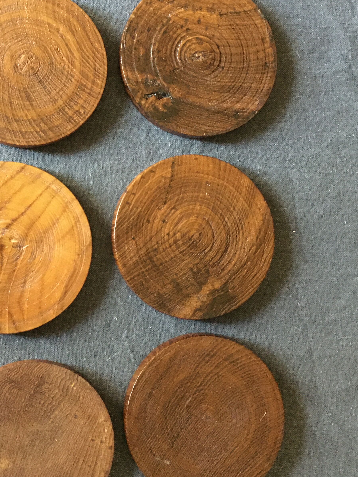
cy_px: 177
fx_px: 676
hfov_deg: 29.4
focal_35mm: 49
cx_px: 106
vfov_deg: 38.6
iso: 500
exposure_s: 1/17
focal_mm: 4.15
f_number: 2.2
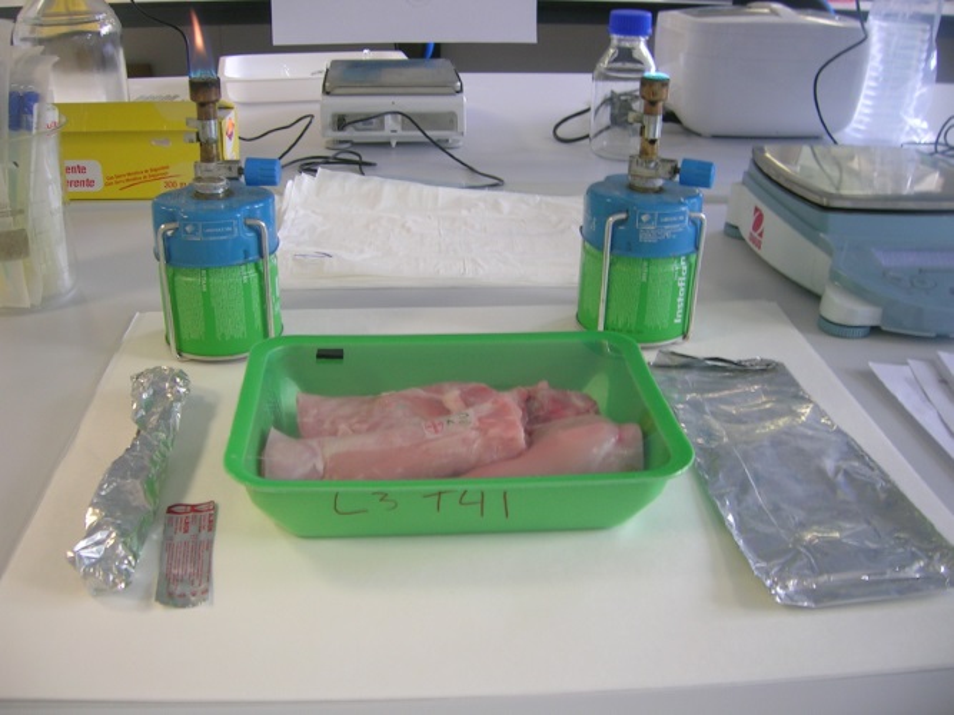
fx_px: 964
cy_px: 358
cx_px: 477
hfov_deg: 52.6
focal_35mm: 35
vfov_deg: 40.7
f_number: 2.8
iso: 50
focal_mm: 5.4
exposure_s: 1/10.1
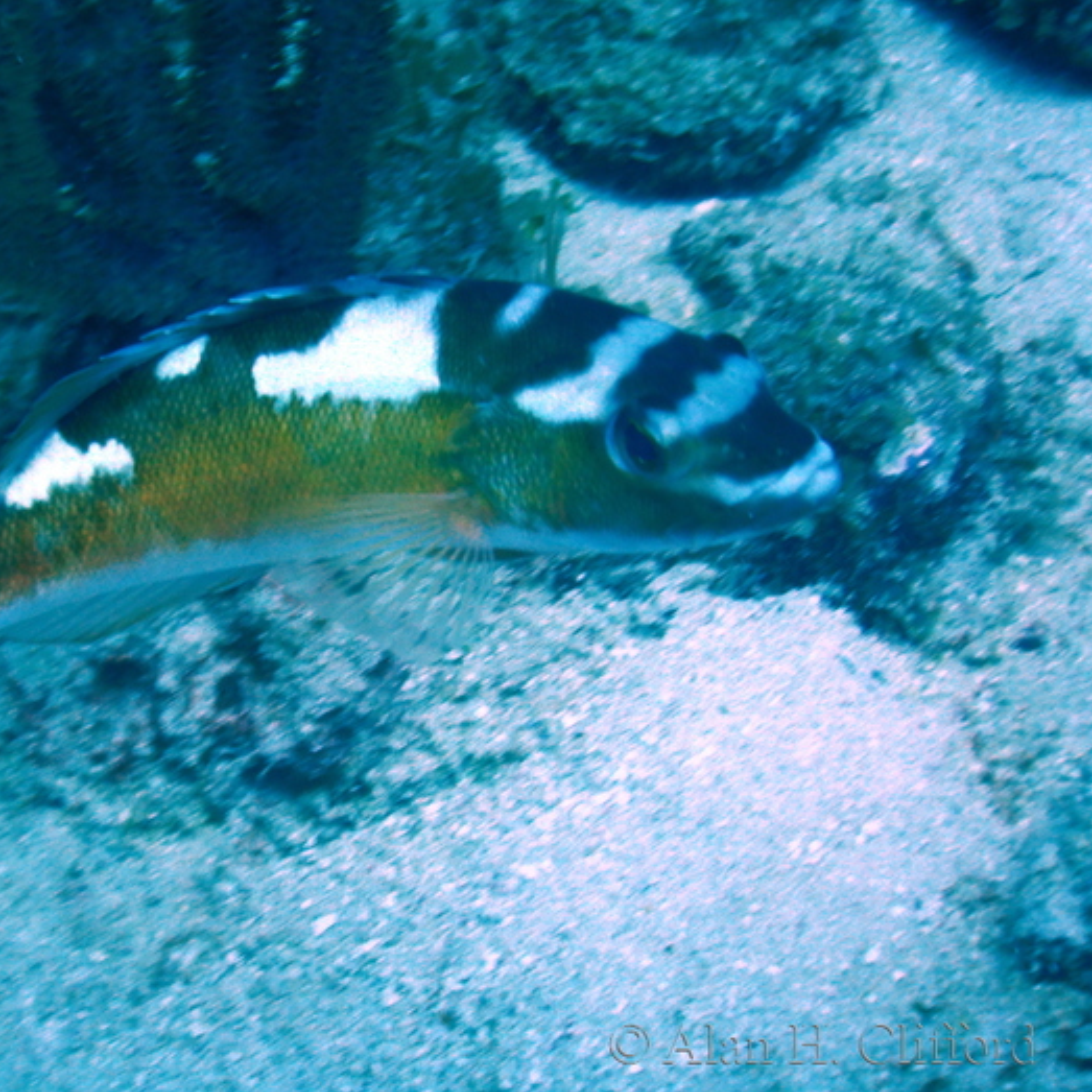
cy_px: 546
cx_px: 367
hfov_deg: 12.3
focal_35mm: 142
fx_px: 5068
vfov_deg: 12.3
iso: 125
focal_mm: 21.5
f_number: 4.9
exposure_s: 1/250
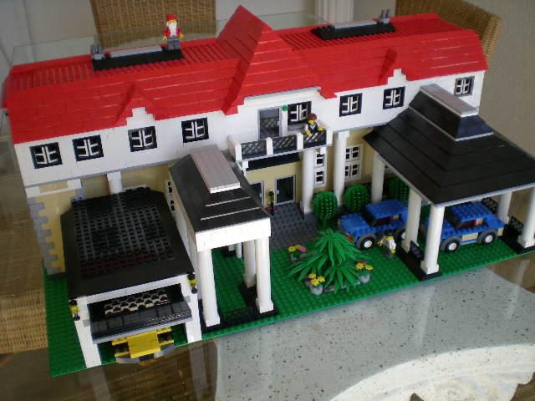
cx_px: 268
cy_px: 200
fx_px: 587
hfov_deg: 49.0
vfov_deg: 37.7
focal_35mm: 38
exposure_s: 1/131
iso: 50
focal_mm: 6.3
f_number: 3.1
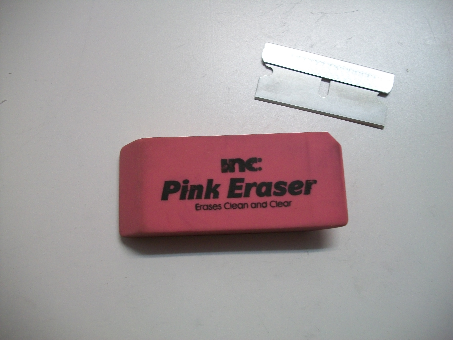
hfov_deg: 56.8
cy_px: 170
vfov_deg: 44.2
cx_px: 226
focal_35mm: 32
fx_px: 419
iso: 160
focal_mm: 5.7
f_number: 2.9
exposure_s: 1/25
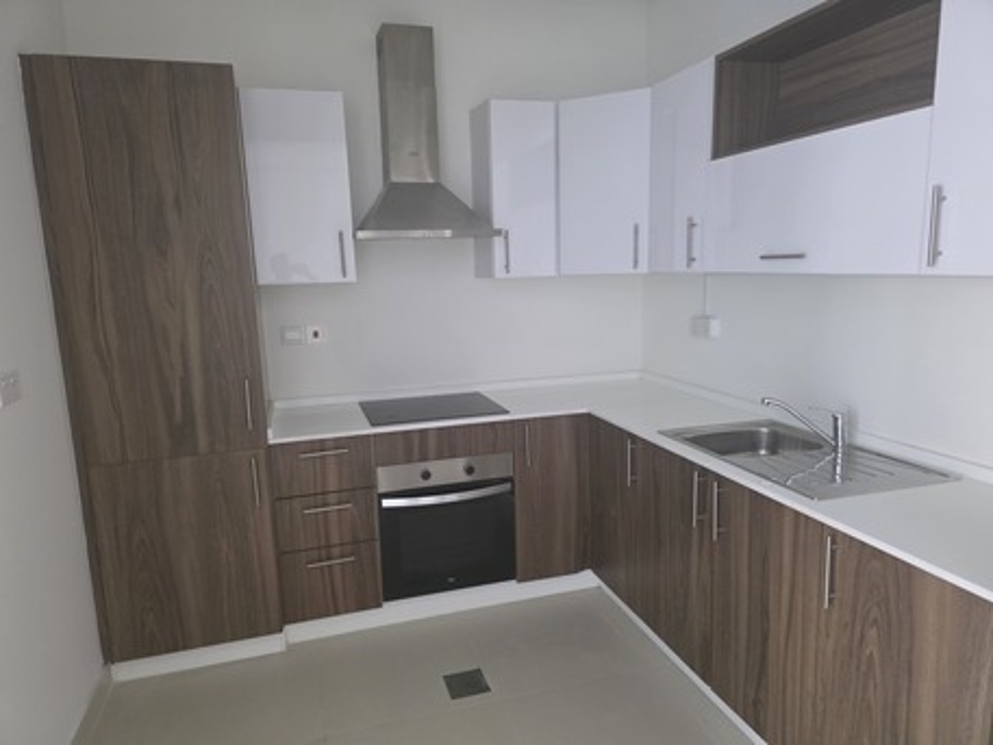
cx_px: 496
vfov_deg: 58.9
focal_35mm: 23
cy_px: 372
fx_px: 660
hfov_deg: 73.9
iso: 1000
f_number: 1.7
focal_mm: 6.3
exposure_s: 1/100
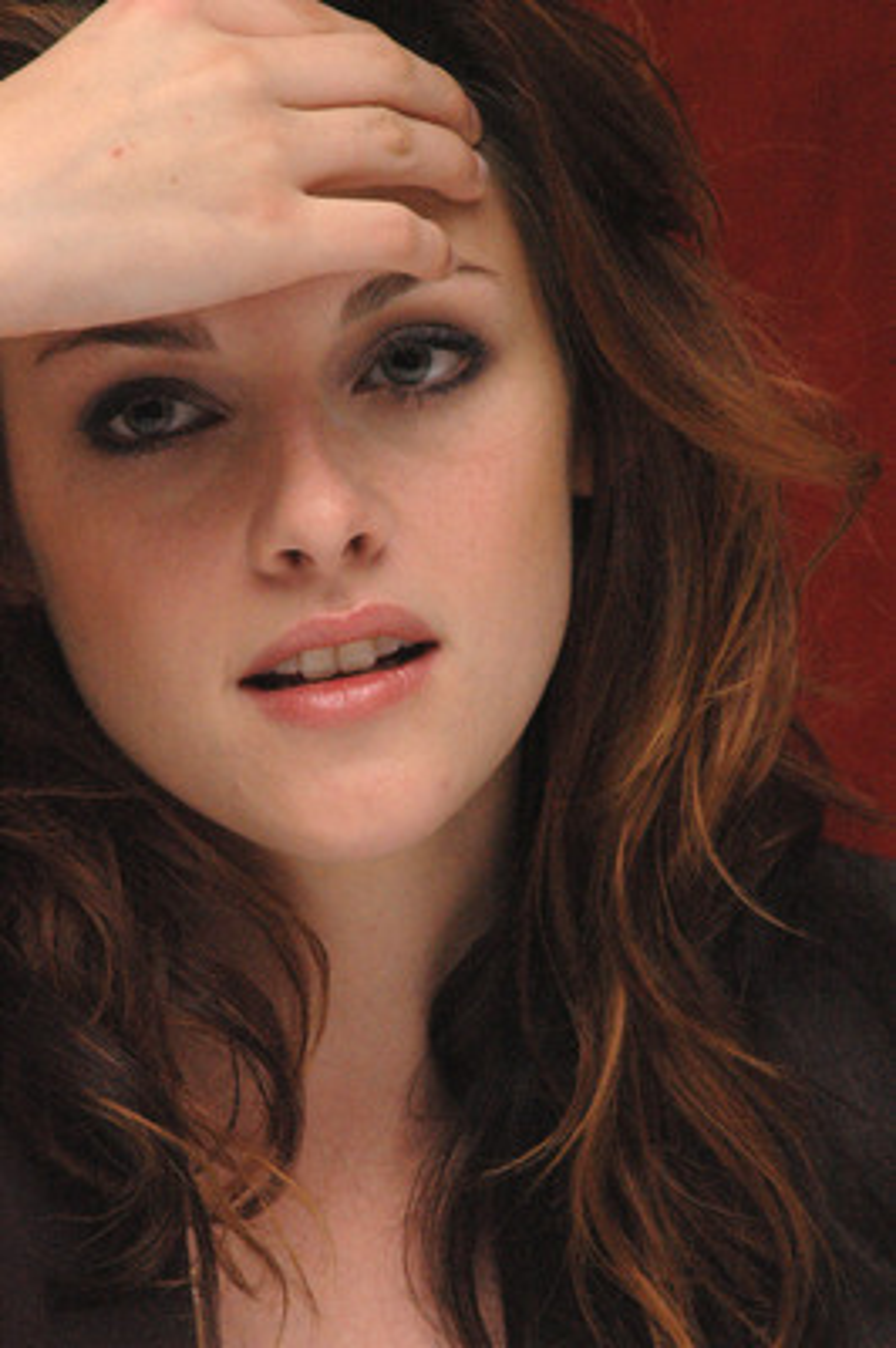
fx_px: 11219
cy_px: 674
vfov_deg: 6.9
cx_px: 448
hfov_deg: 4.6
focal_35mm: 300
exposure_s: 1/800
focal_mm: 200
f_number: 13
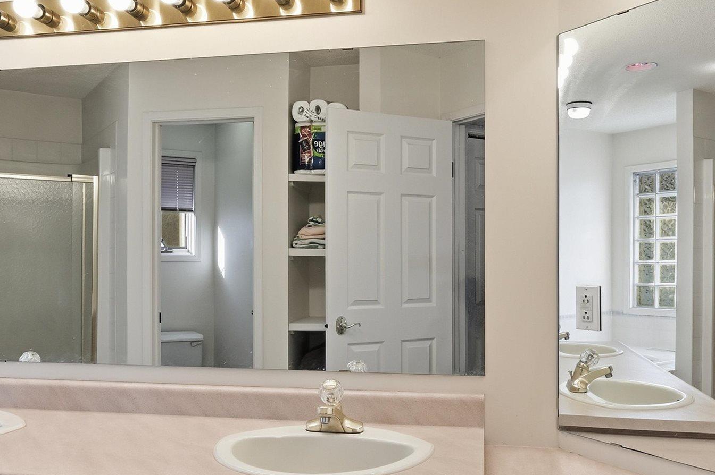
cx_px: 366
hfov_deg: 58.7
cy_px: 261
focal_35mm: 32
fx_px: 635
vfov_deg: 41.0
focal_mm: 14
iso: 100
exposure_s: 1/200
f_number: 8
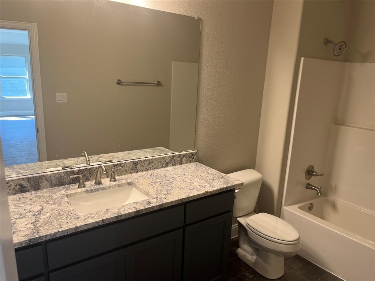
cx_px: 188
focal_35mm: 26
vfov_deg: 53.1
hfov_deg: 67.3
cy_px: 140
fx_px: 282
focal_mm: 5.1
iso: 80
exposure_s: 1/60
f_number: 1.6
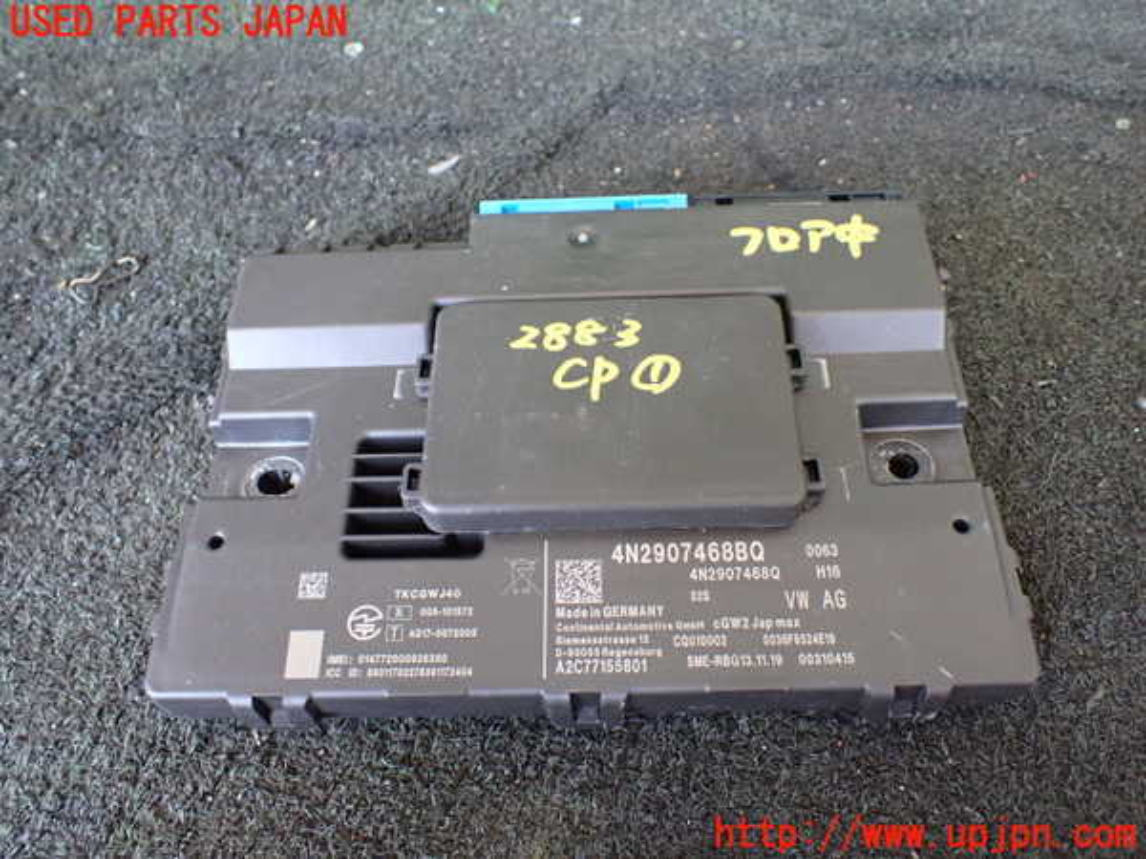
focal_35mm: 30
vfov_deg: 46.8
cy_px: 430
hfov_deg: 60.0
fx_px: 993
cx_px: 573
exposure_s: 1/100
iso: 800
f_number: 2.3
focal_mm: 5.4
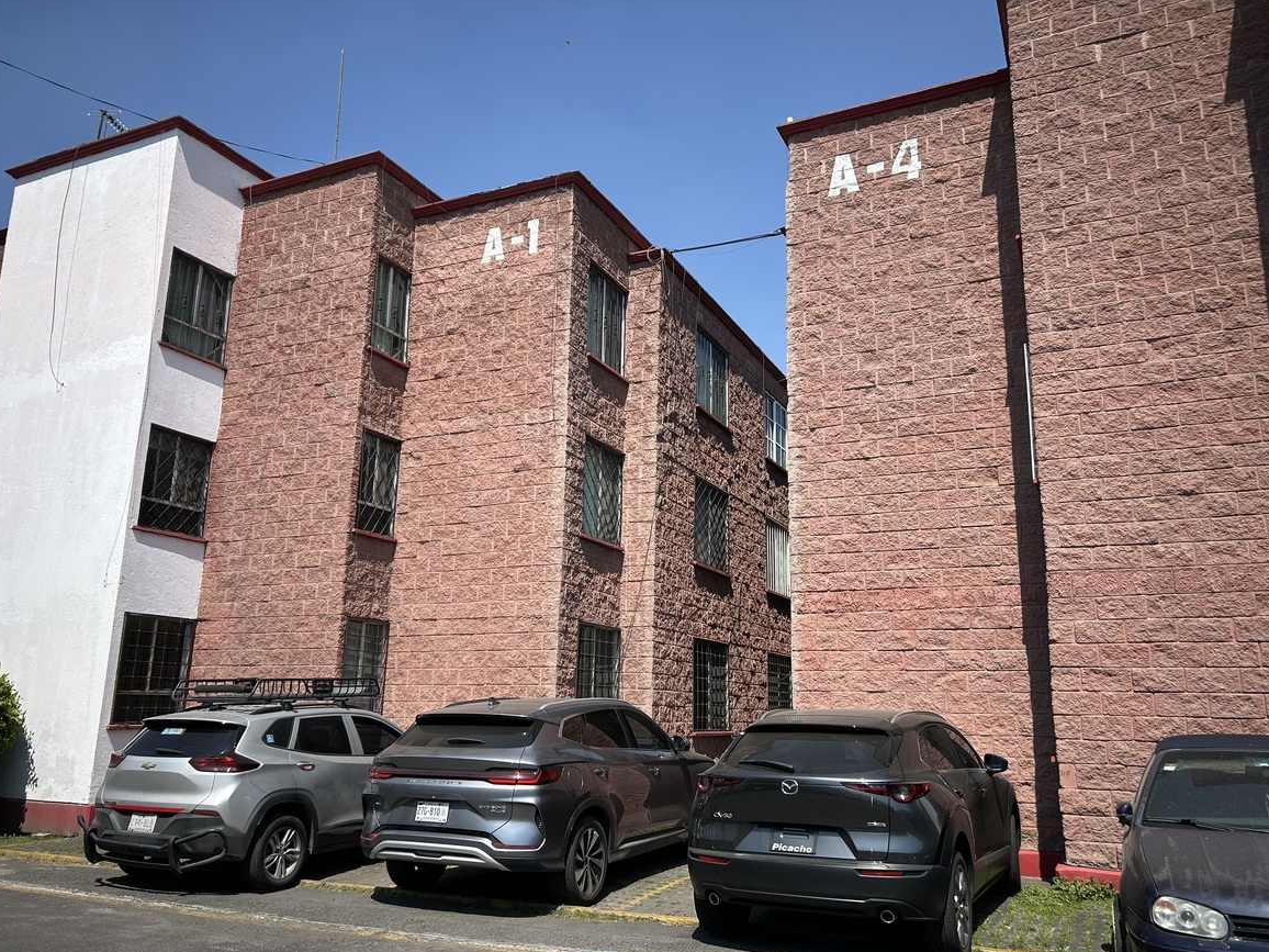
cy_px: 488
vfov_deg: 51.3
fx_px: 990
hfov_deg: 65.3
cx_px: 643
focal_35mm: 27
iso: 50
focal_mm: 5.7
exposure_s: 1/3257
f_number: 1.5
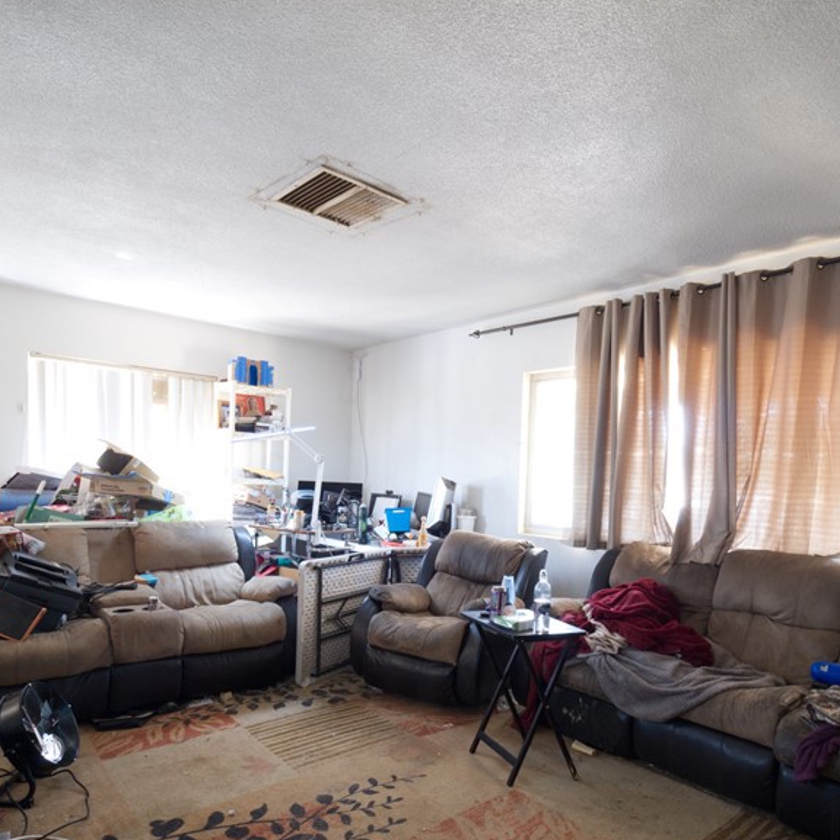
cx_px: 433
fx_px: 604
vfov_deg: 68.6
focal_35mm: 22
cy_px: 521
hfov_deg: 69.6
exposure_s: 1.6
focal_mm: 7
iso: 500
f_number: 10
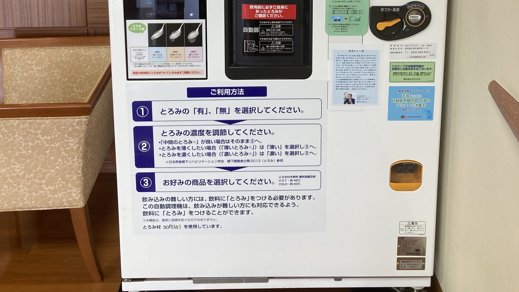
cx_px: 260
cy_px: -45
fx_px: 564
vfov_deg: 26.3
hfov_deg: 49.4
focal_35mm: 41
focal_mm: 3.99
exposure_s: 1/50
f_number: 1.8
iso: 50
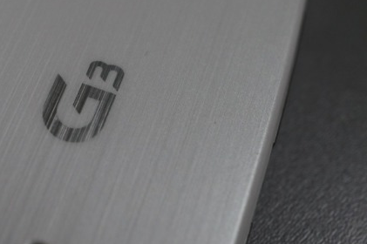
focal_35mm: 82
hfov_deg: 24.4
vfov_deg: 16.6
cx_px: 80
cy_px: 85
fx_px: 835
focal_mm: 30
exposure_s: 1/60
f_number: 7.1
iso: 400
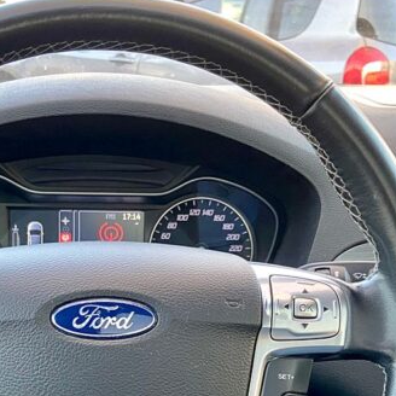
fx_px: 725
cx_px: 132
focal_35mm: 56
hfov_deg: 30.3
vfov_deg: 29.5
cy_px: 345
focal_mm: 4.25
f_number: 1.8
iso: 160
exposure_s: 1/60
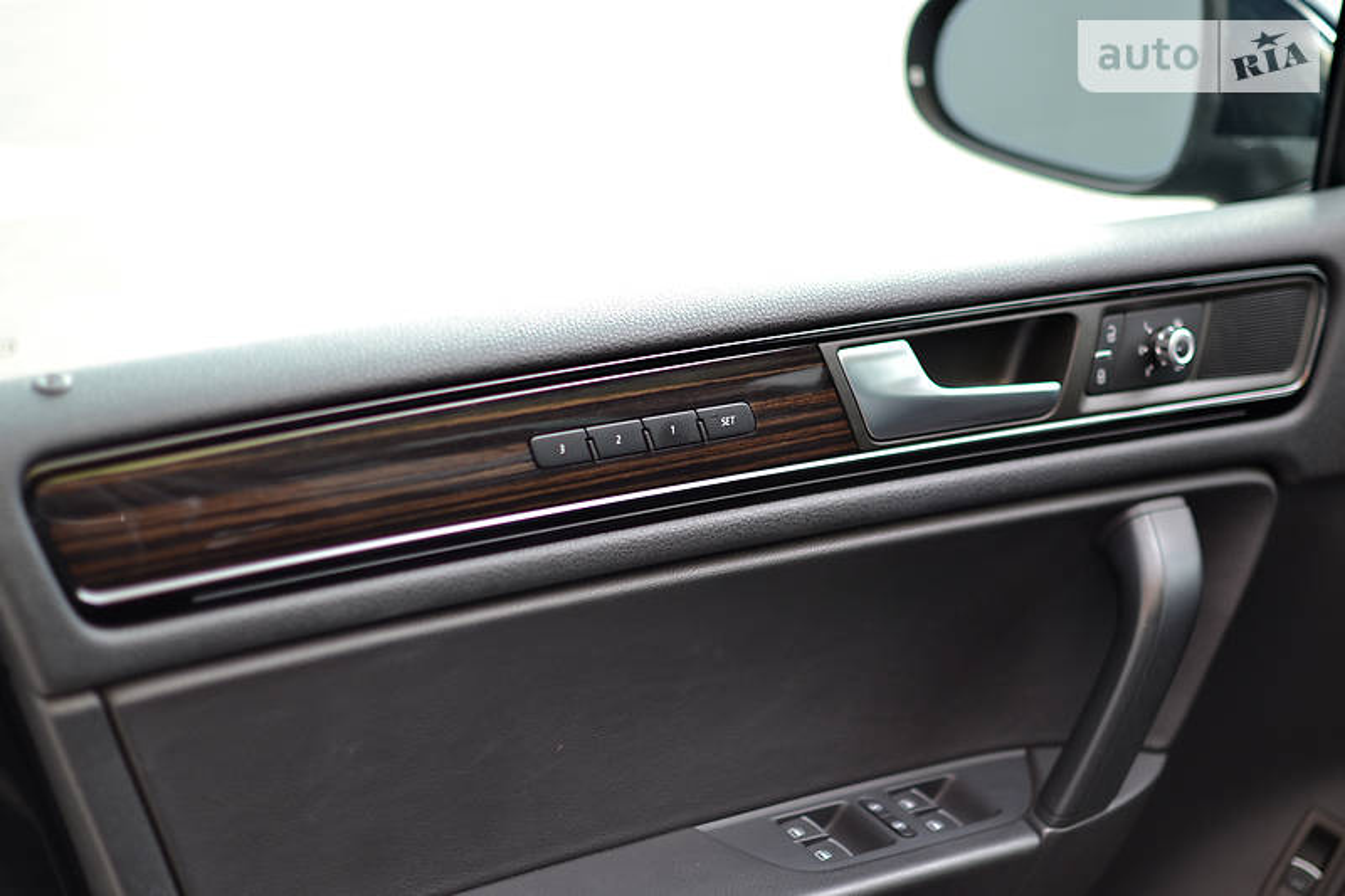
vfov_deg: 25.7
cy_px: 448
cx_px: 672
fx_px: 1961
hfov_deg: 37.9
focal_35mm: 52
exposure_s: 1/400
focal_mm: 35
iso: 200
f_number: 1.8
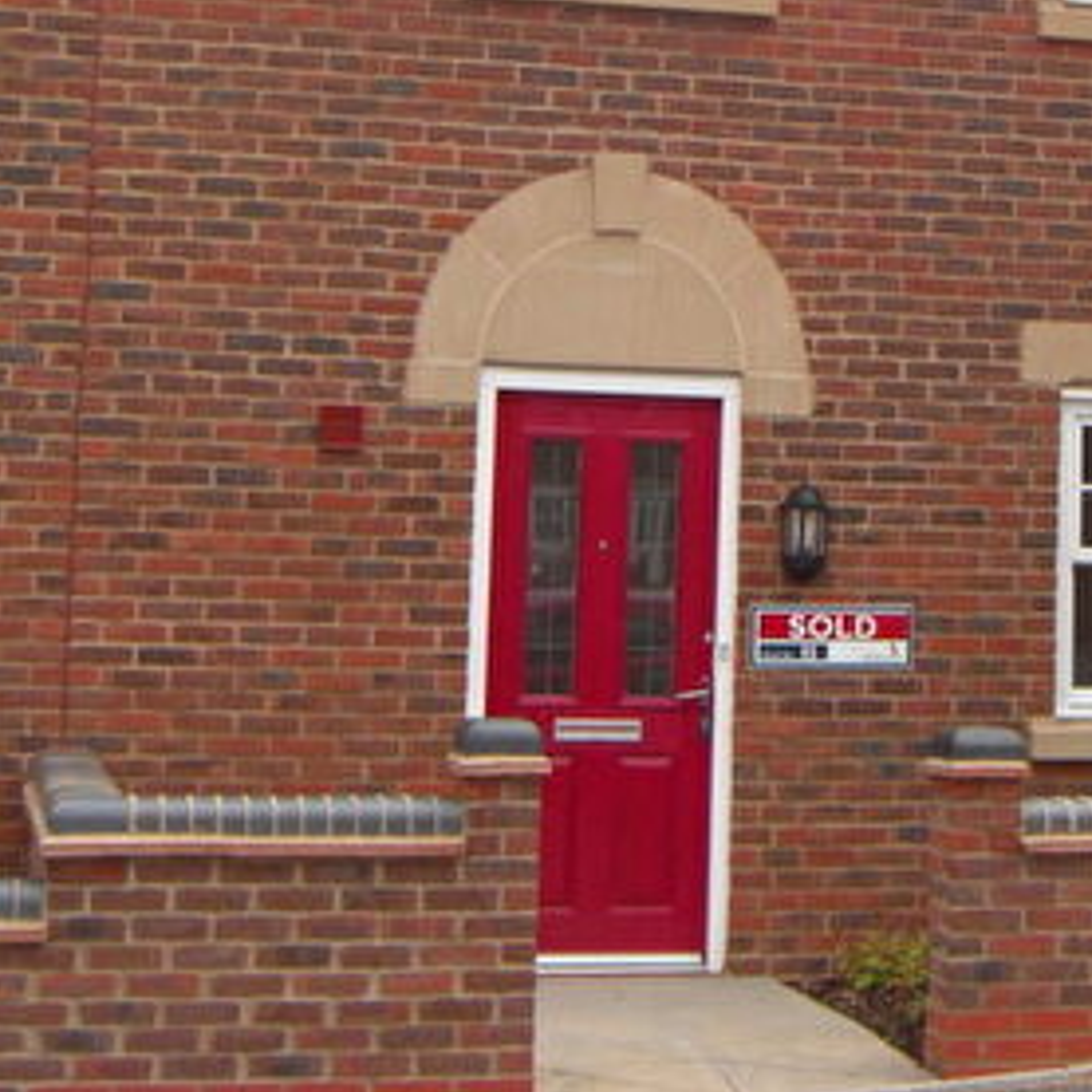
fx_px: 3034
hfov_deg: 20.1
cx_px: 934
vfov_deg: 20.1
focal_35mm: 85
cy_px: 148
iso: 80
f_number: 4
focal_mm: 7.9
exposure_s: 1/320
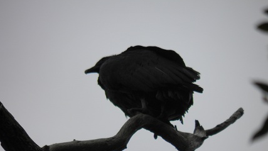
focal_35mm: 920
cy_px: 93
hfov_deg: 2.3
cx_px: 134
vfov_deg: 1.3
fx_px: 6537
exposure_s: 1/500
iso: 50
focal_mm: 147
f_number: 5.6
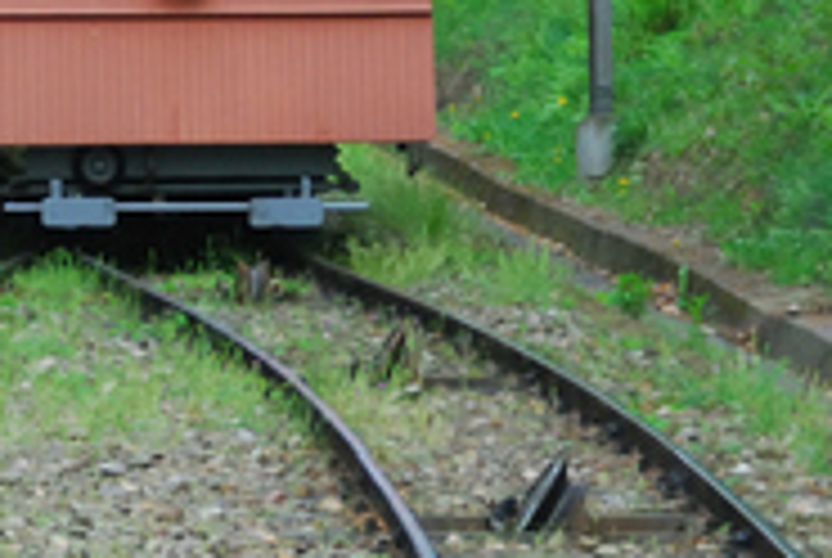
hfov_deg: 3.8
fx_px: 12497
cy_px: 99
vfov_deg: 2.6
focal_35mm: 540
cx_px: 171
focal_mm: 95
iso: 560
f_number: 5.3
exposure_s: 1/320
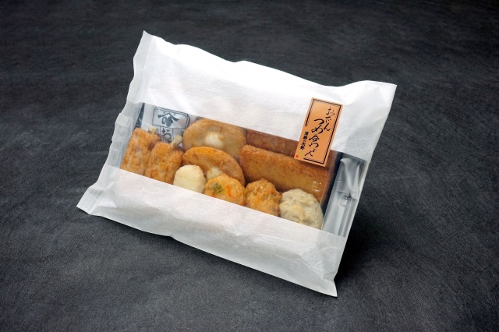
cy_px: 166
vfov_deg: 35.9
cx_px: 250
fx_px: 513
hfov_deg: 51.9
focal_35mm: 37
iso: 640
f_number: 9
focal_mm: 37
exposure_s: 1/60
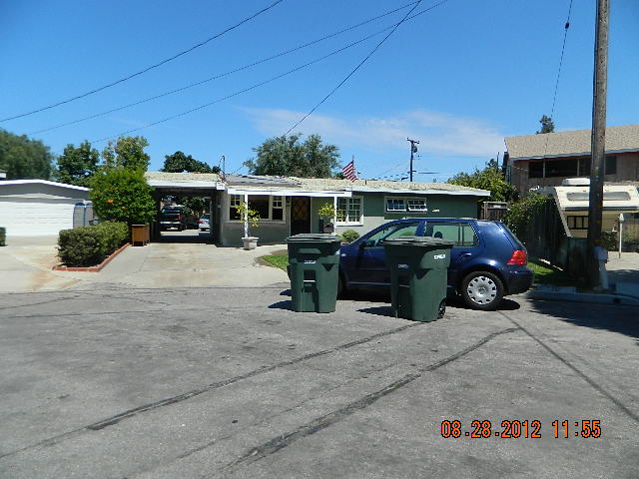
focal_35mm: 25
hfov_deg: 69.4
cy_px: 240
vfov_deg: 54.9
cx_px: 320
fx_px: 461
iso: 80
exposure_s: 1/200
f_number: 8.7
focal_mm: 4.5
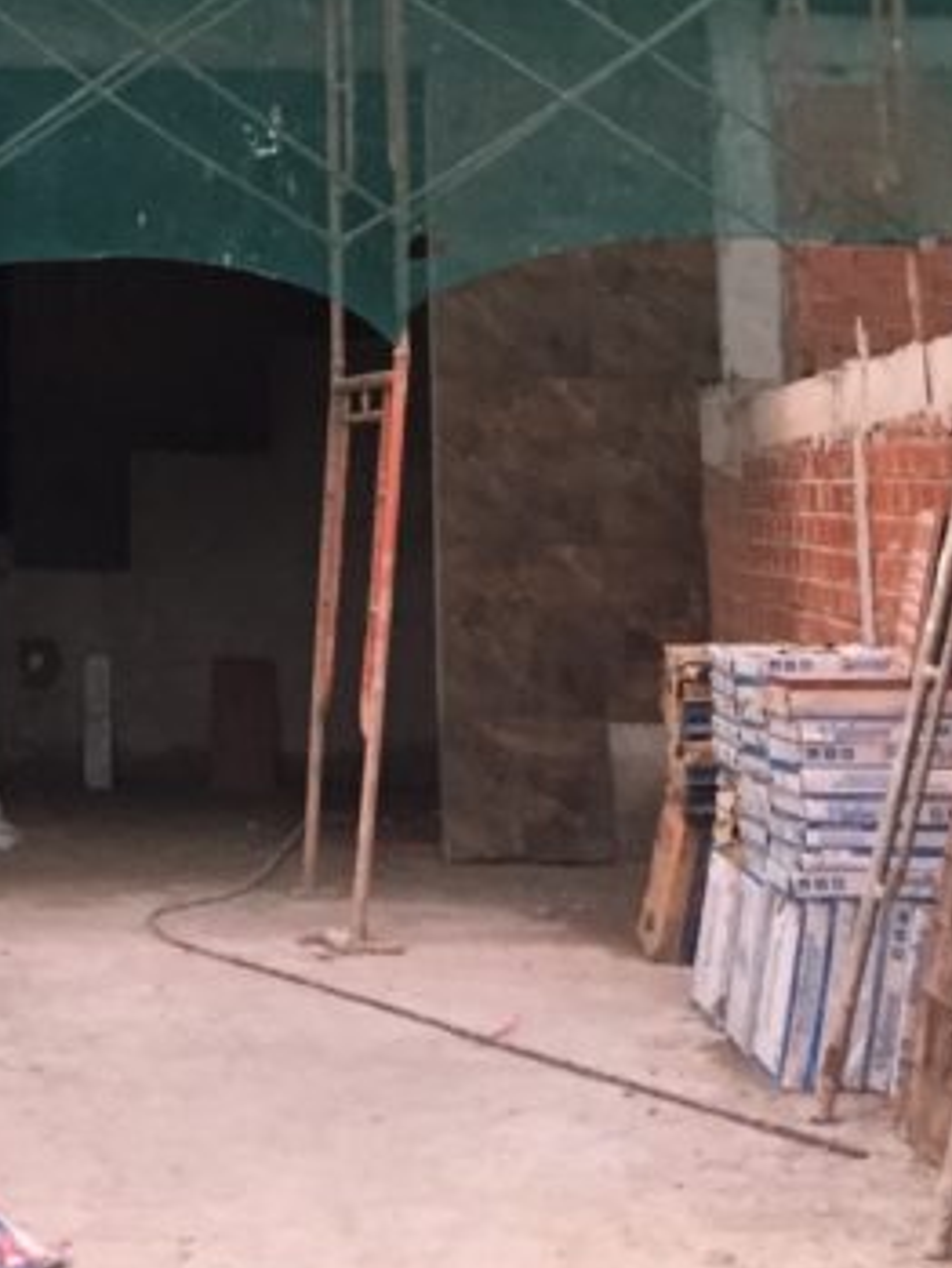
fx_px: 3115
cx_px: 73
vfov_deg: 20.7
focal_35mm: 85
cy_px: -440
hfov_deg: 17.1
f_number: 2.2
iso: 250
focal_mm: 4.15
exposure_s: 1/20
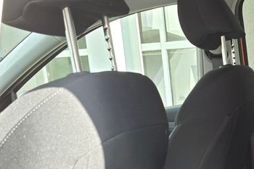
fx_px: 494
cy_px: 199
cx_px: 319
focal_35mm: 70
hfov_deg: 25.4
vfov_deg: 18.5
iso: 50
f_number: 1.7
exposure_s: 1/180
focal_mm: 6.3
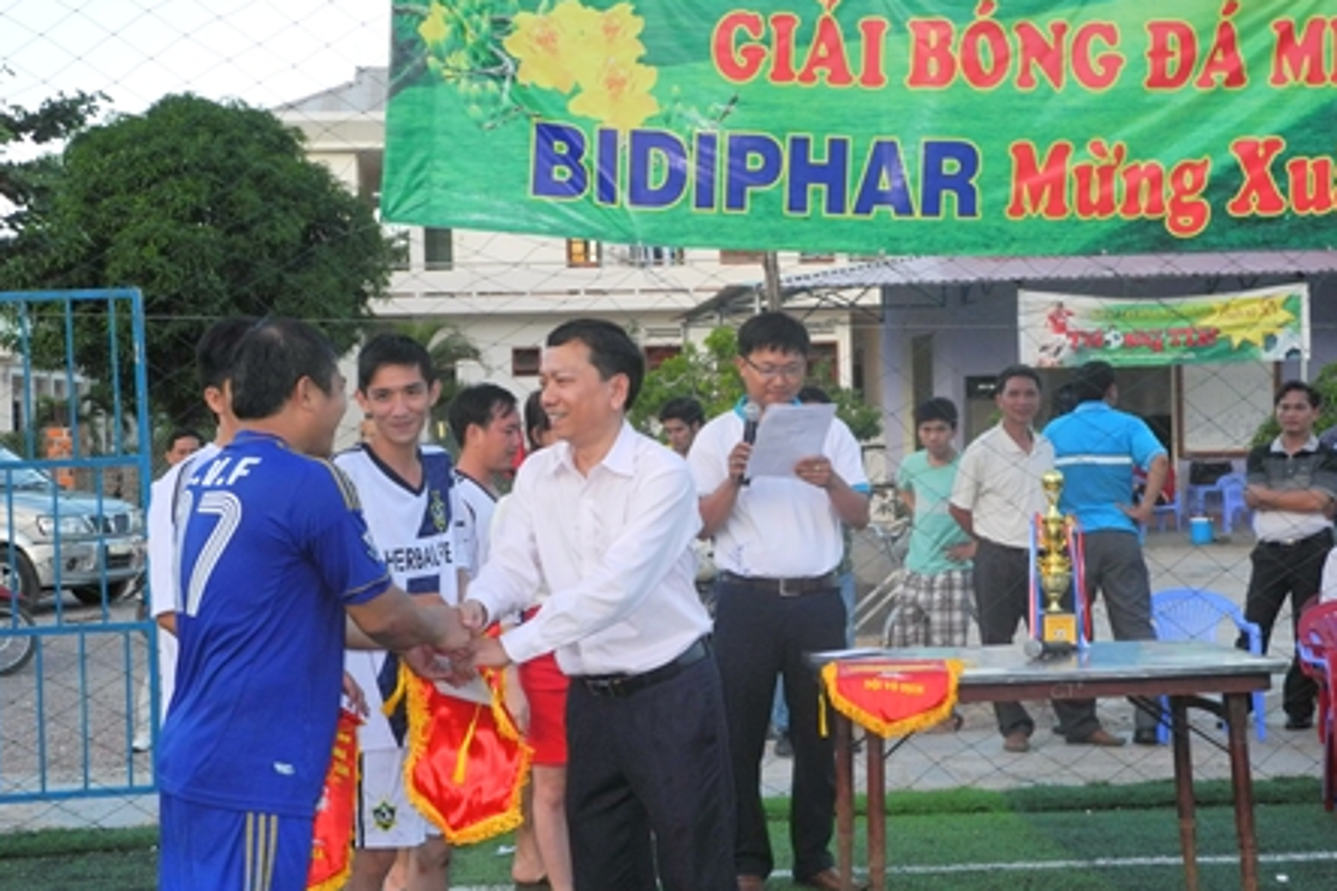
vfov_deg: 23.4
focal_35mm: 58
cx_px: 665
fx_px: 2154
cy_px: 476
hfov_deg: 34.5
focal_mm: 11.8
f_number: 3.5
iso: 400
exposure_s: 1/500
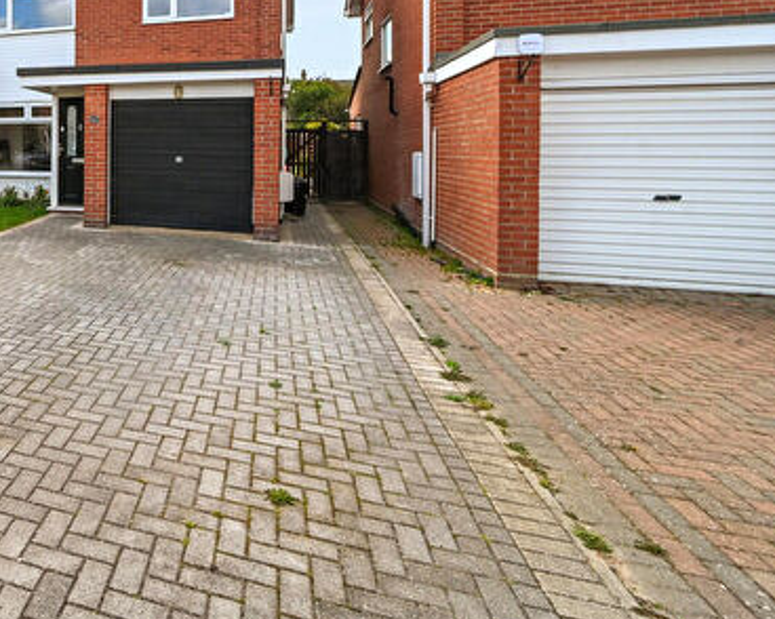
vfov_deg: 53.8
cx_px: 61
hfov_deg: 57.3
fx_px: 573
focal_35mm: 25
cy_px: 145
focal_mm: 14
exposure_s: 1/800
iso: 500
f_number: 8
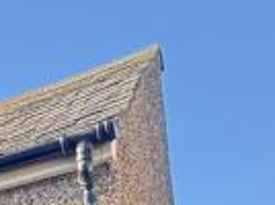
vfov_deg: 10.3
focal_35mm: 107
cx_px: -207
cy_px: 601
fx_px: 849
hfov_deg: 15.9
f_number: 2.2
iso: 64
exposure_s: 1/99
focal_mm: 2.22
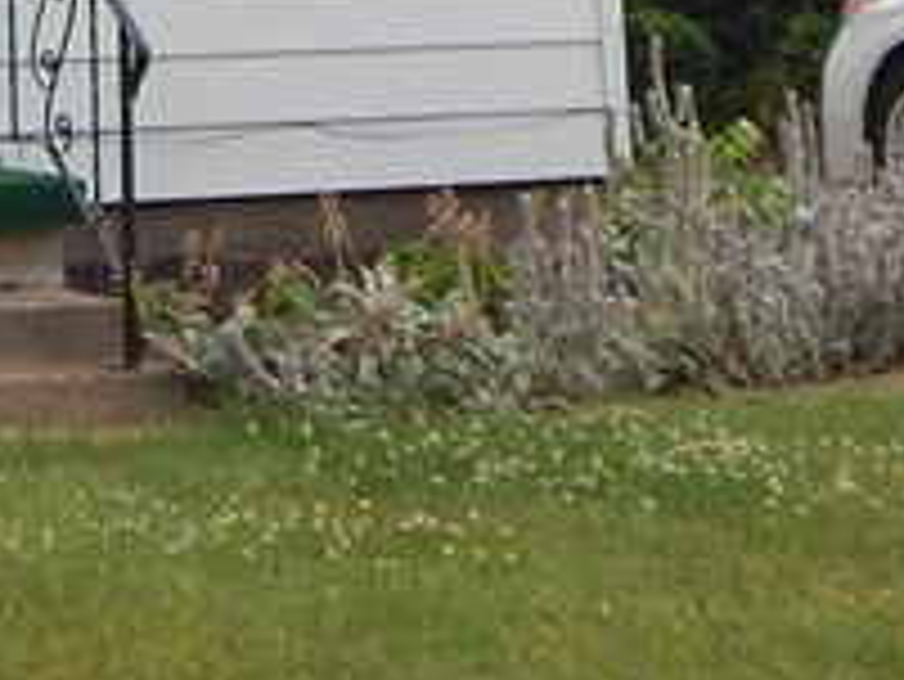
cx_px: -189
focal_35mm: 173
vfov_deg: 8.0
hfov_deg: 11.2
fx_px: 4521
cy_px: -887
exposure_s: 1/160
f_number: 3.3
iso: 125
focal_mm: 6.1
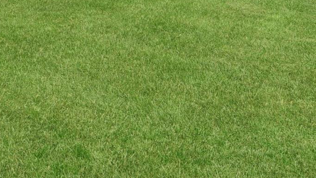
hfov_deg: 37.1
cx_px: 1
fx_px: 419
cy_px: -88
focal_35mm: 50
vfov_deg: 20.5
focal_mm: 16
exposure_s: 1/200
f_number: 5.6
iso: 1000
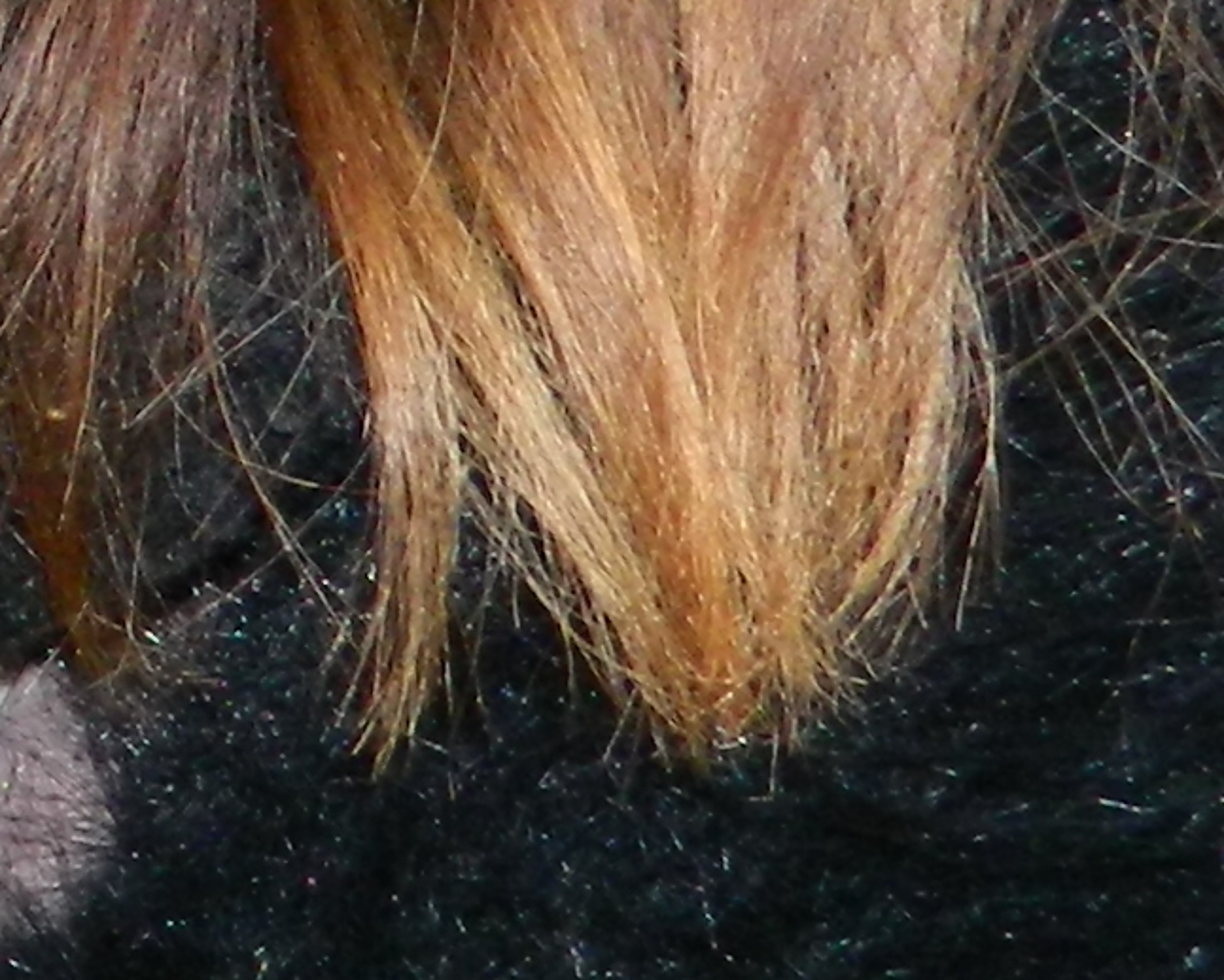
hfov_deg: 7.8
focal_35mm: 228
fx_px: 8262
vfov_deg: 6.7
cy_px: -272
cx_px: -1812
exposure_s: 1/30
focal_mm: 6.2
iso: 200
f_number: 3.3
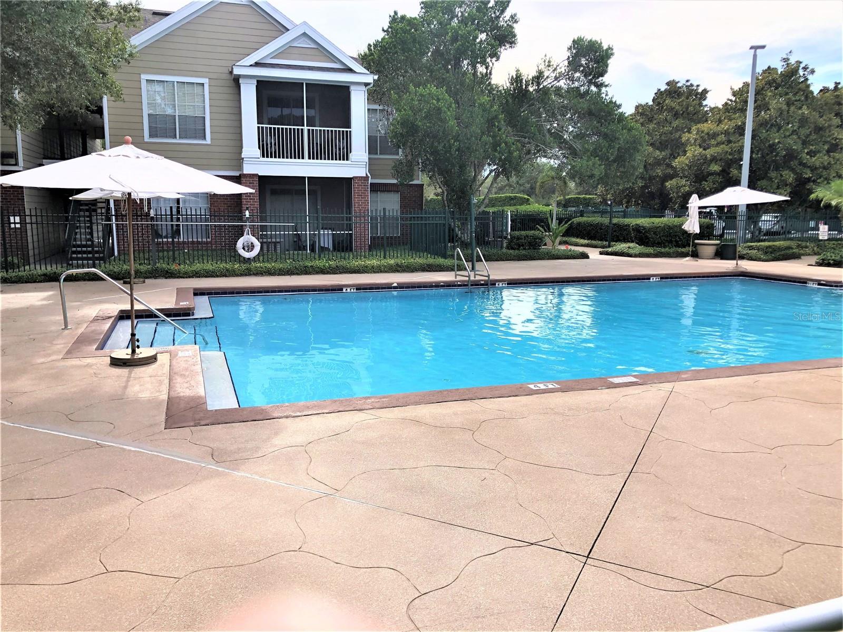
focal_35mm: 28
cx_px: 422
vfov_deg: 49.7
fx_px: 682
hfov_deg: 63.4
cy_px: 316
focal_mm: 3.99
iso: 20
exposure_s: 1/800
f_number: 1.8
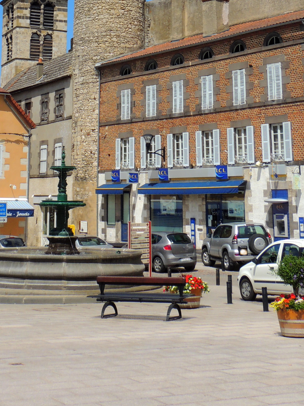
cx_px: 104
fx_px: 832
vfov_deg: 25.6
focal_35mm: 71
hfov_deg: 20.7
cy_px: -28
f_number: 4
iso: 100
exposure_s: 1/1250
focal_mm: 5.8
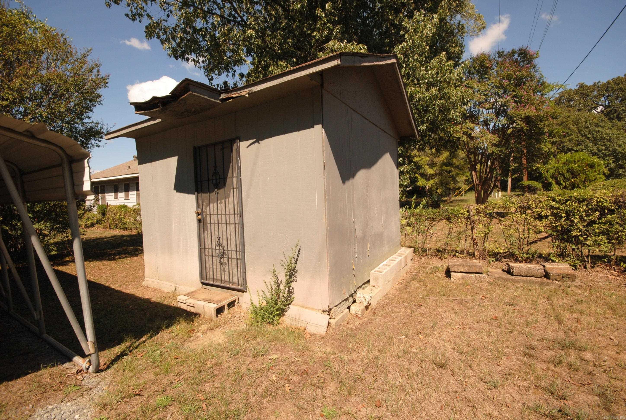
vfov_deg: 77.6
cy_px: 210
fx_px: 261
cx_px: 313
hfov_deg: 100.3
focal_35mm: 15
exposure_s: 1/320
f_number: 9
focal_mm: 10
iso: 200
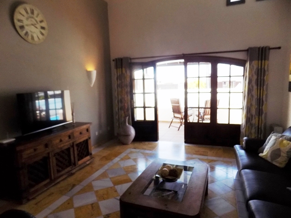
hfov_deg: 73.9
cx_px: 146
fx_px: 193
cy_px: 109
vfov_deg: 58.9
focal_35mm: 23
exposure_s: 1/250
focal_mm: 4
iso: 180
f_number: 3.1
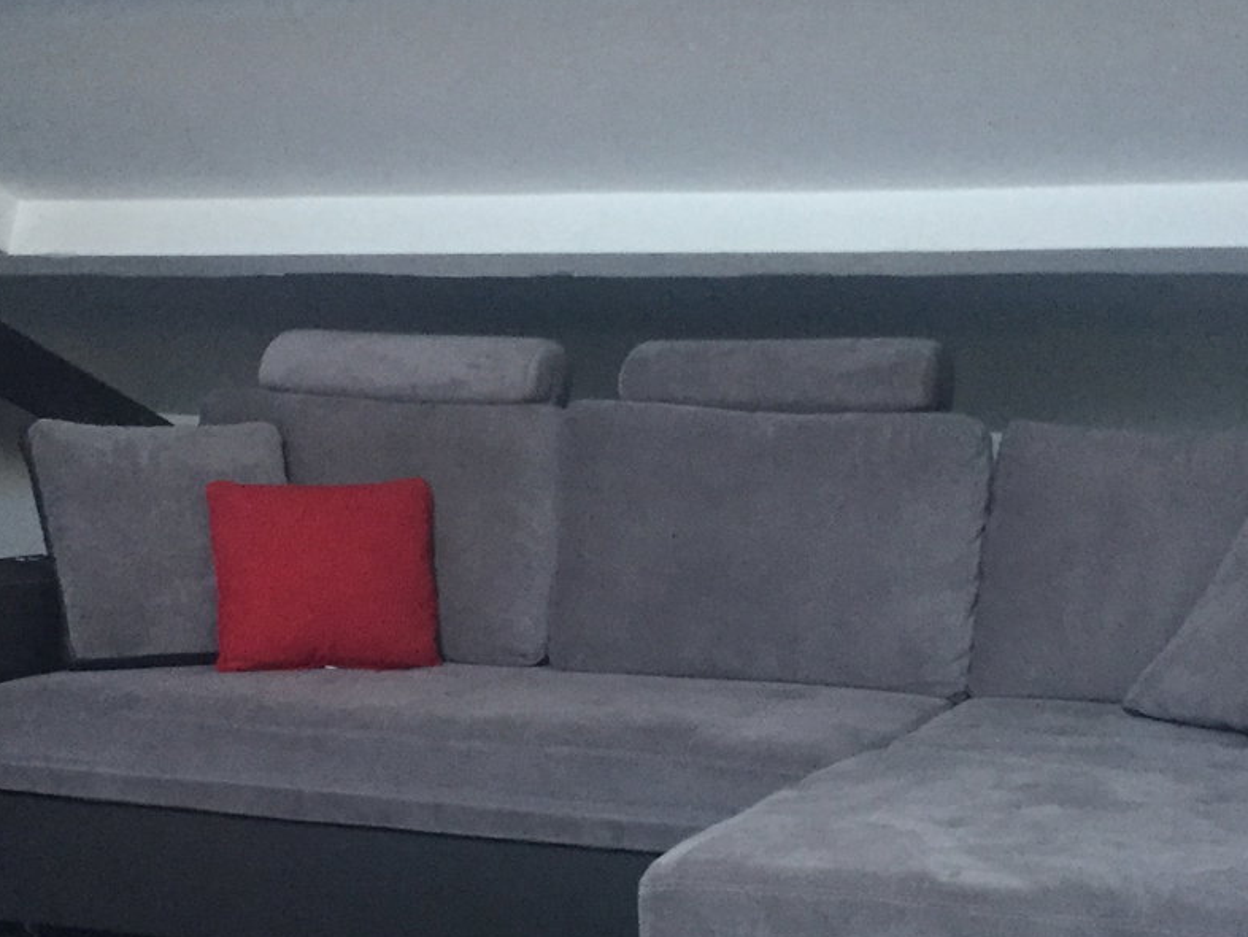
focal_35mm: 59
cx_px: 676
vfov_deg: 24.7
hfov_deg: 32.7
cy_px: 653
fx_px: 2128
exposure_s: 1/25
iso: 250
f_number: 2.2
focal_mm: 4.15
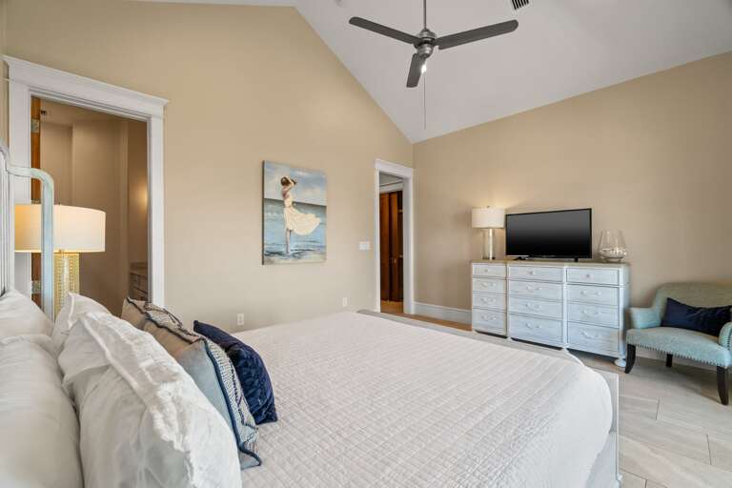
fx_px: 305
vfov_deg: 77.3
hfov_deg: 100.4
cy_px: 244
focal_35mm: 15
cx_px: 366
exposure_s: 1/6
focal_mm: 10
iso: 400
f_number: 8
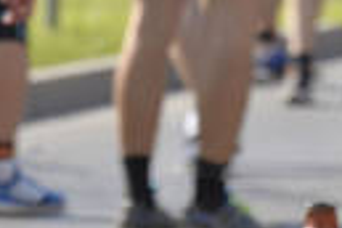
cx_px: 546
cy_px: -309
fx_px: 8454
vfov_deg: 1.5
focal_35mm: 890
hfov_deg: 2.3
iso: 200
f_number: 5.6
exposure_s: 1/1000
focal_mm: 180
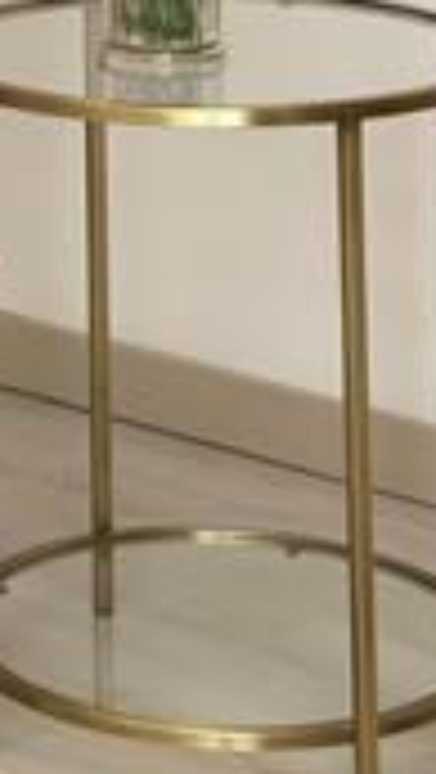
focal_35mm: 162
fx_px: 3323
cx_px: -270
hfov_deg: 7.3
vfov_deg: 12.7
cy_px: -322
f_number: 1.78
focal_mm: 6.86
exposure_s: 1/450
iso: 80
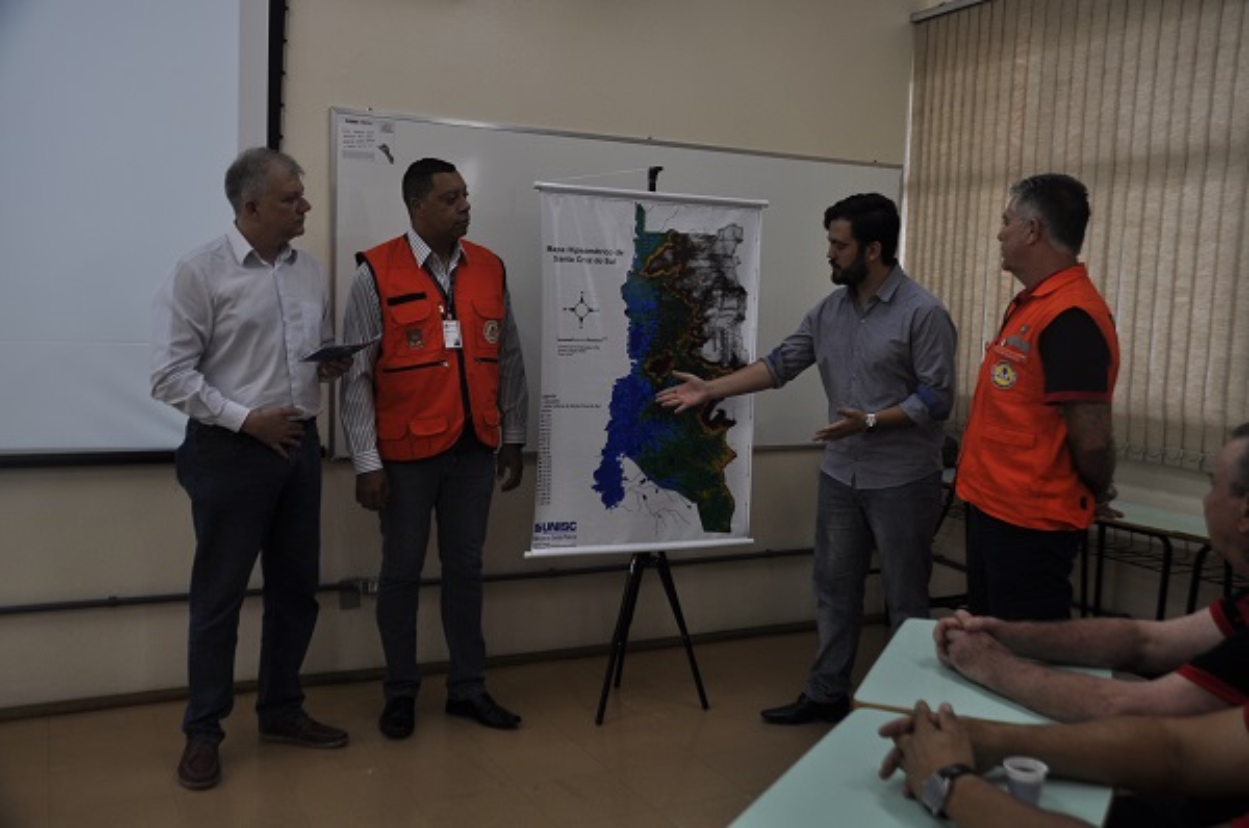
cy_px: 414
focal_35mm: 33
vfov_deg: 39.8
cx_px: 624
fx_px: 1143
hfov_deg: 57.3
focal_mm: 22
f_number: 3.8
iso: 200
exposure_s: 1/60
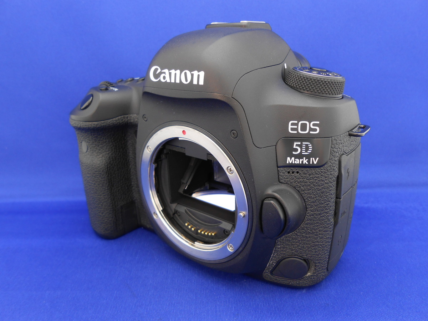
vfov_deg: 53.1
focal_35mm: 26
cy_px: 160
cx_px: 214
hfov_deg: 67.3
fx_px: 321
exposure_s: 1/4
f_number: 3.5
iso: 100
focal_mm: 4.6
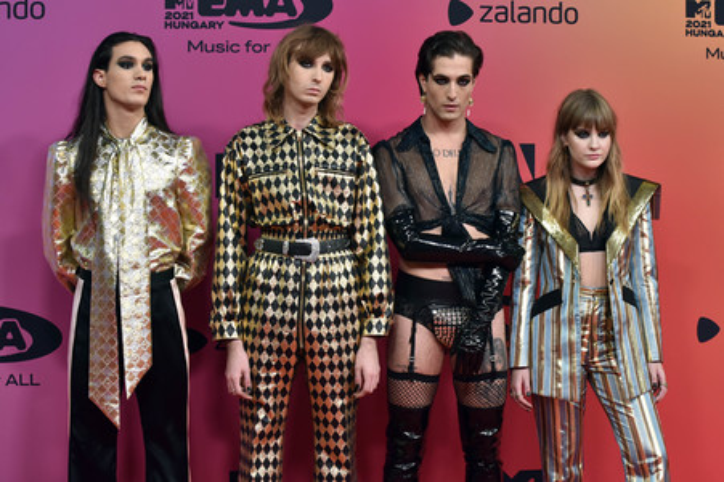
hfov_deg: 28.9
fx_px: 1407
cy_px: 241
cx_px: 362
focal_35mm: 70
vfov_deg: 19.4
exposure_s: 1/200
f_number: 5.6
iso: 2000
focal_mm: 70
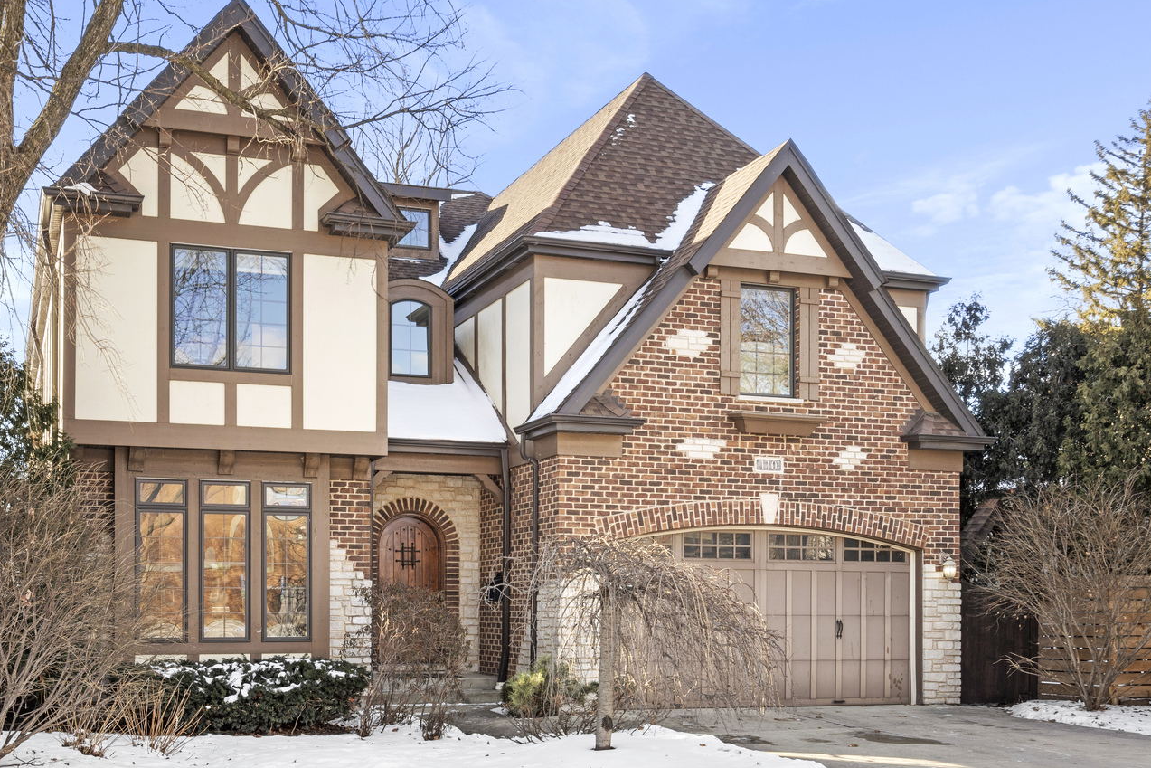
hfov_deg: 46.2
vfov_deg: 31.9
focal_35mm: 42
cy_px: 396
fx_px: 1343
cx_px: 478
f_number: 10
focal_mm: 33
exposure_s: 1/50
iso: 400
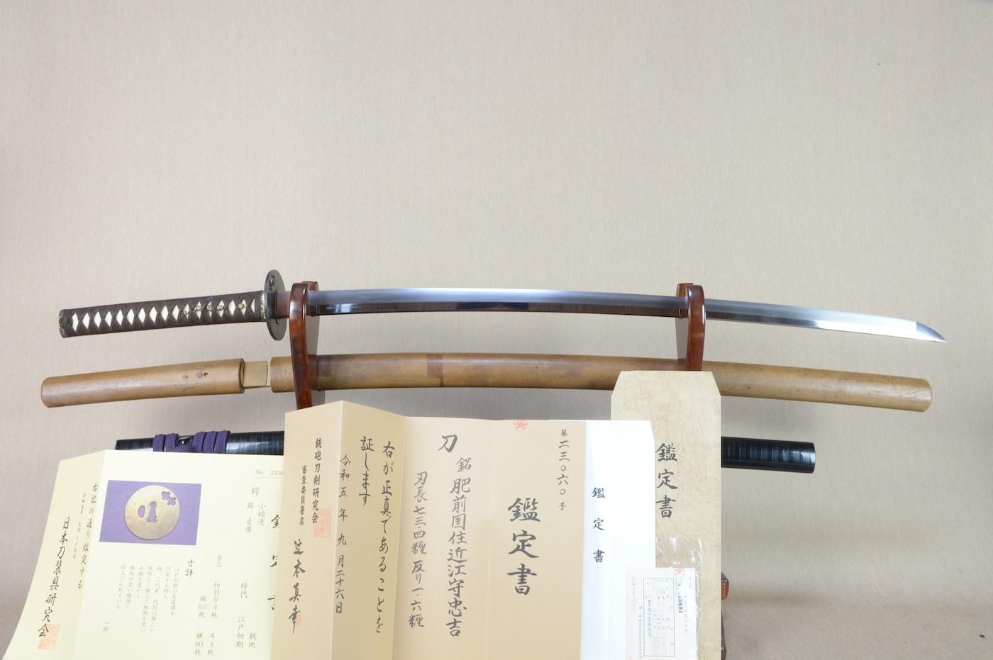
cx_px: 496
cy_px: 330
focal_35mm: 30
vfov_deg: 43.5
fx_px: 827
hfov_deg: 62.0
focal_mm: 20
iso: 400
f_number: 11
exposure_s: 1/2
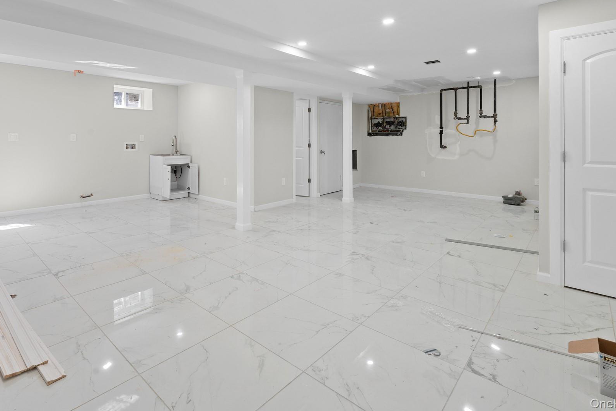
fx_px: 308
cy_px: 148
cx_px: 273
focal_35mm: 18
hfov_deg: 89.6
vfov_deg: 66.1
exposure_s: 1/10
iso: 200
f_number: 10
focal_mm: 14
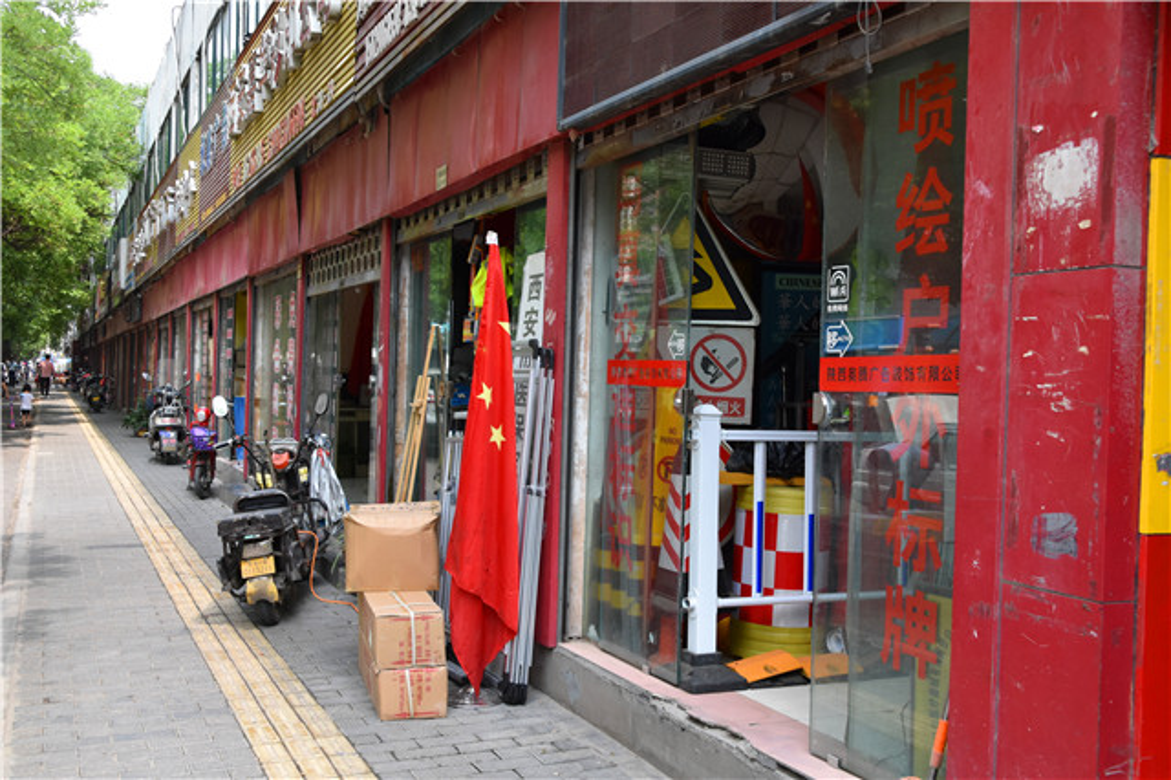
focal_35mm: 39
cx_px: 586
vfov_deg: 34.2
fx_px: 1268
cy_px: 390
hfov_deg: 49.6
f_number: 8
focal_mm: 26
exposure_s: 1/400
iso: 800
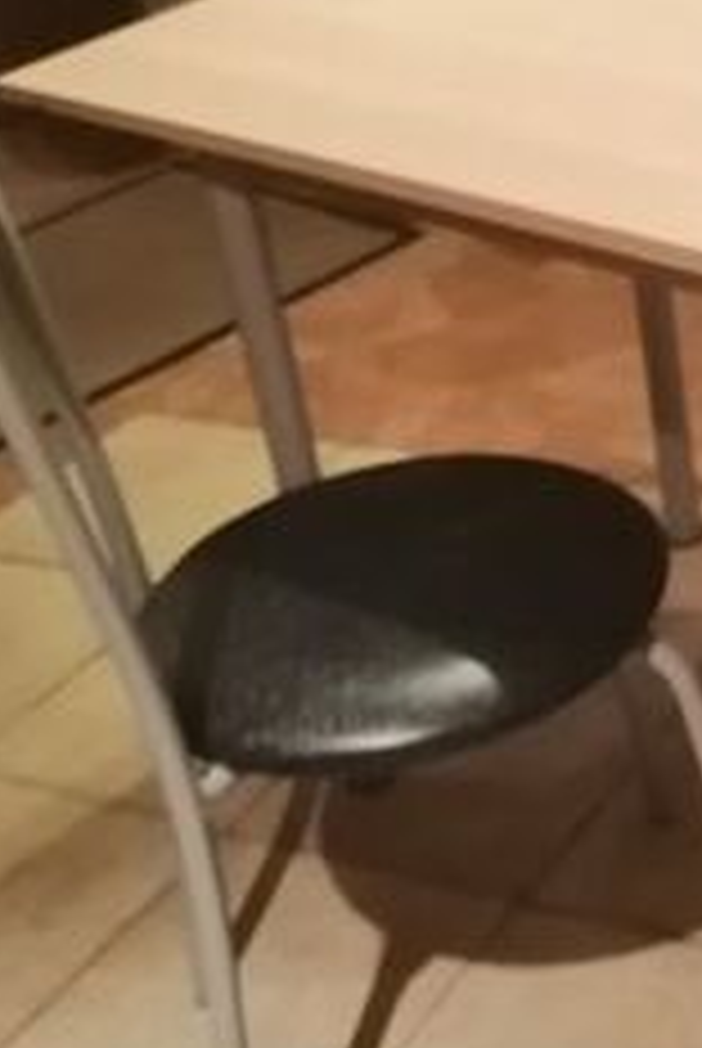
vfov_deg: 25.7
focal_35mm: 77
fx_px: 2245
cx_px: 1044
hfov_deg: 16.3
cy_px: 175
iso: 640
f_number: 1.8
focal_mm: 3.88
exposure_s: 1/20
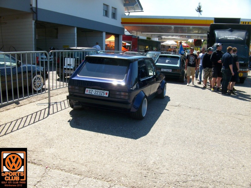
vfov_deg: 41.8
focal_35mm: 34
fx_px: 247
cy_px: 94
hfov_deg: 54.0
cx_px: 126
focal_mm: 5.7
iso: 80
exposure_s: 1/185
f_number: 5.5
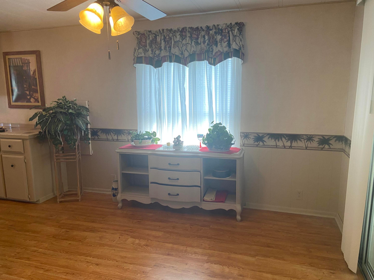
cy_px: 140
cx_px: 187
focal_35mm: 26
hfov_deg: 67.3
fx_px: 281
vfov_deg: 53.1
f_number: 1.8
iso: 80
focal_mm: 4.25
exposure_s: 1/60
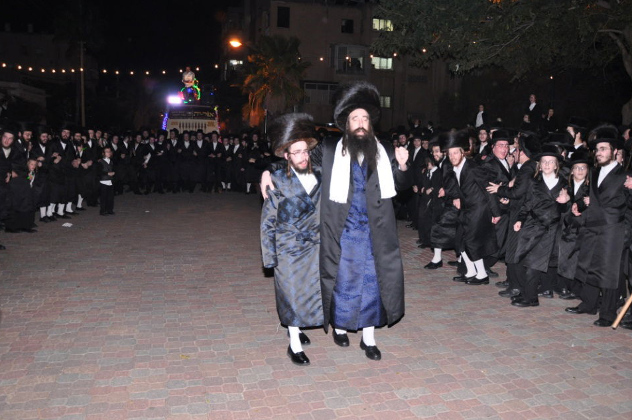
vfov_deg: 44.8
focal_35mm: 29
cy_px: 198
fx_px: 508
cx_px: 322
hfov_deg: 63.7
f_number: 5.6
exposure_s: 1/125
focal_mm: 18
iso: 800
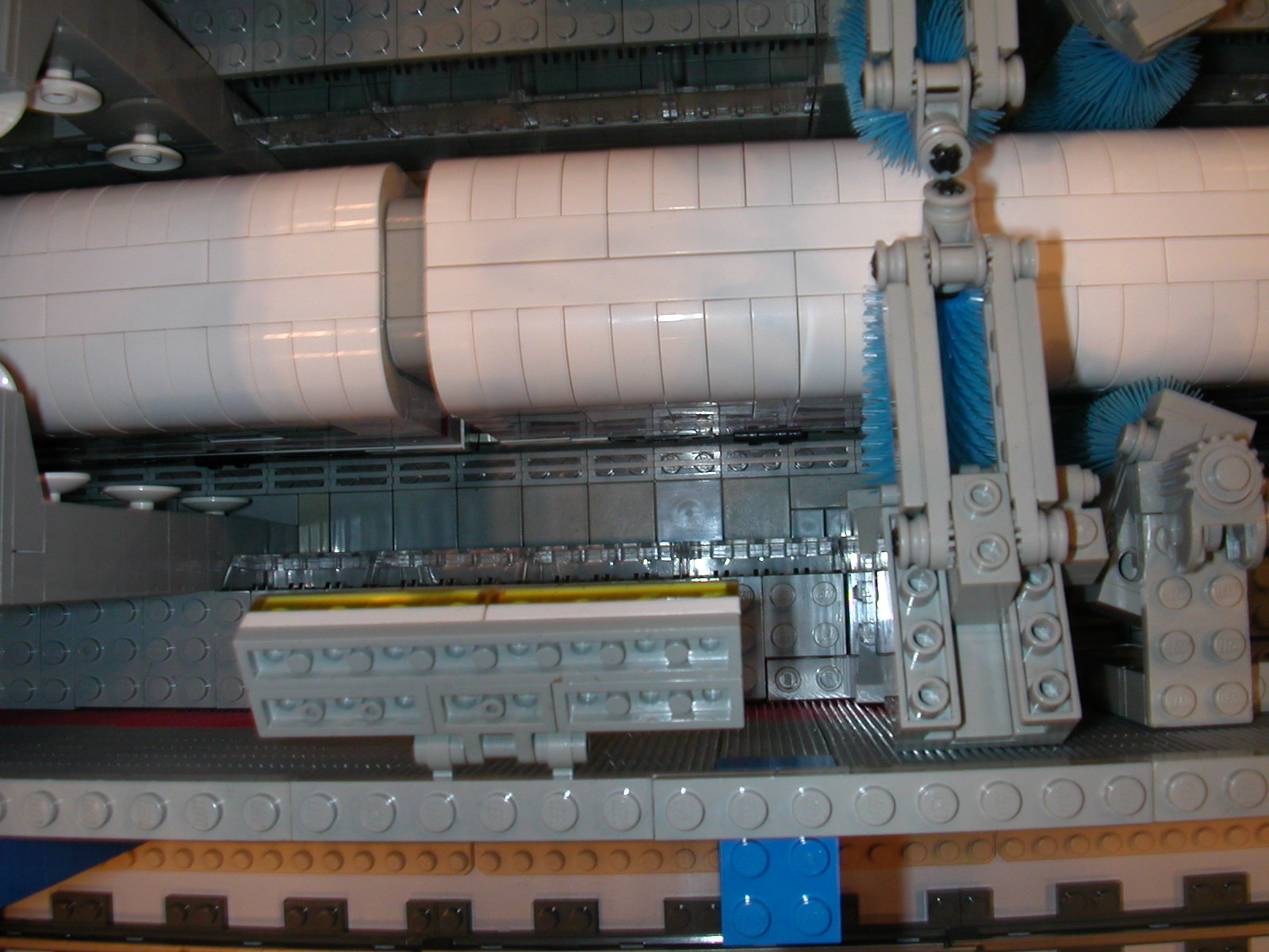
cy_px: 476
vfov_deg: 38.7
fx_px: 1356
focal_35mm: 37
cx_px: 634
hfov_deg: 50.1
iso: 100
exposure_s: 1/30
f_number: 4.5
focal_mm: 5.6
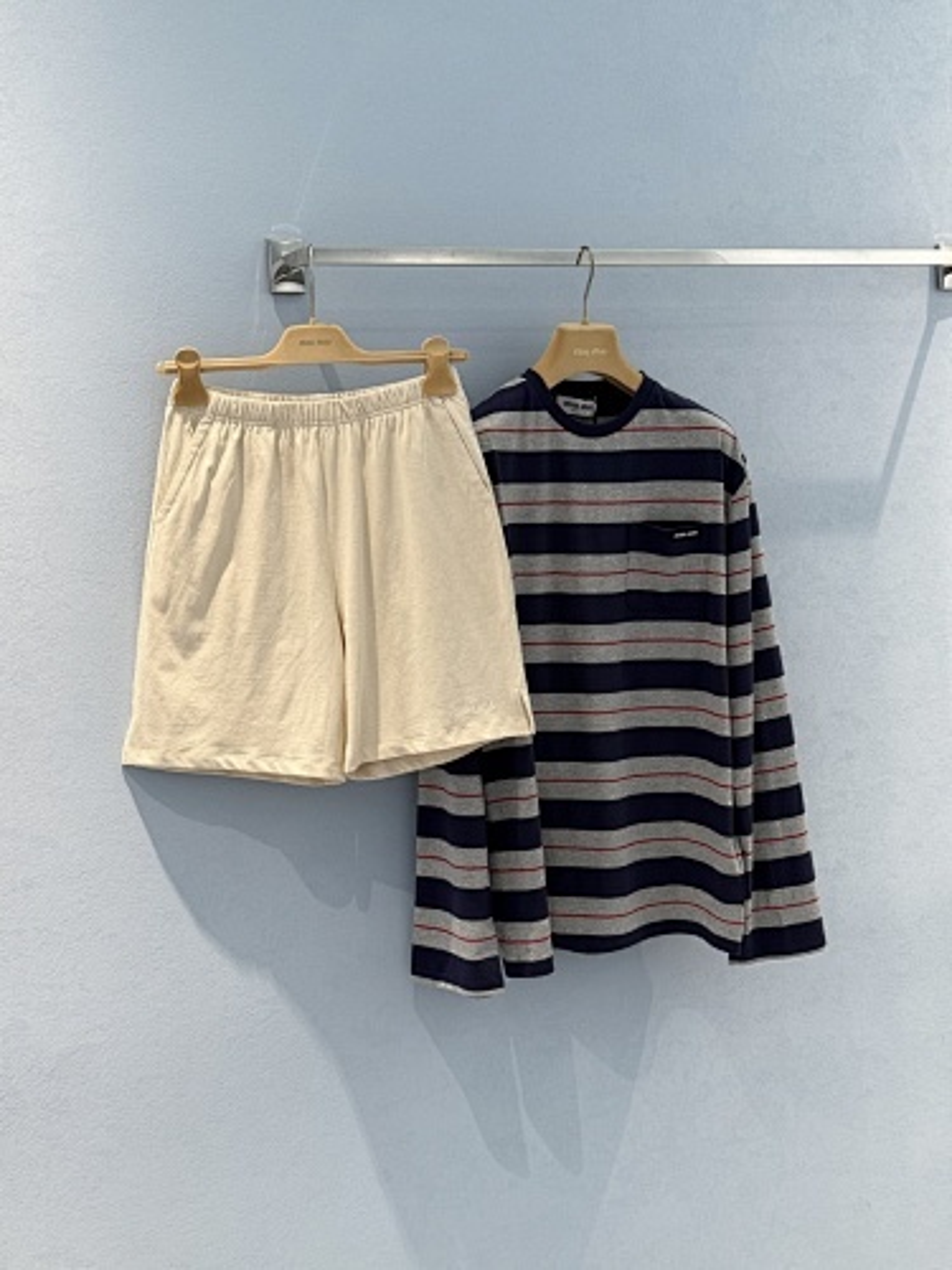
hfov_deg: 30.3
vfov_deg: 39.7
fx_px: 1760
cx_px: 476
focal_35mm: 48
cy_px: 635
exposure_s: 1/100
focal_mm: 6.76
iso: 80
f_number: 1.78
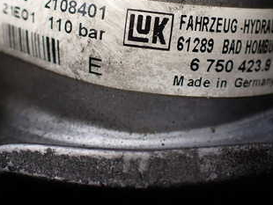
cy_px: 44
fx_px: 458
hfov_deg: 33.2
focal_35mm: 58
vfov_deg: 24.9
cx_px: 133
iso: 100
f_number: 2.3
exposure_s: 1/200
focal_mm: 5.4
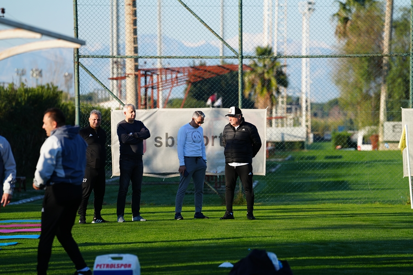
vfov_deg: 6.9
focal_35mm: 200
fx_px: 2294
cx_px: 206
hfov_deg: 10.3
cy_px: 138
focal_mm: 200
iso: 400
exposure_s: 1/2000
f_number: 4
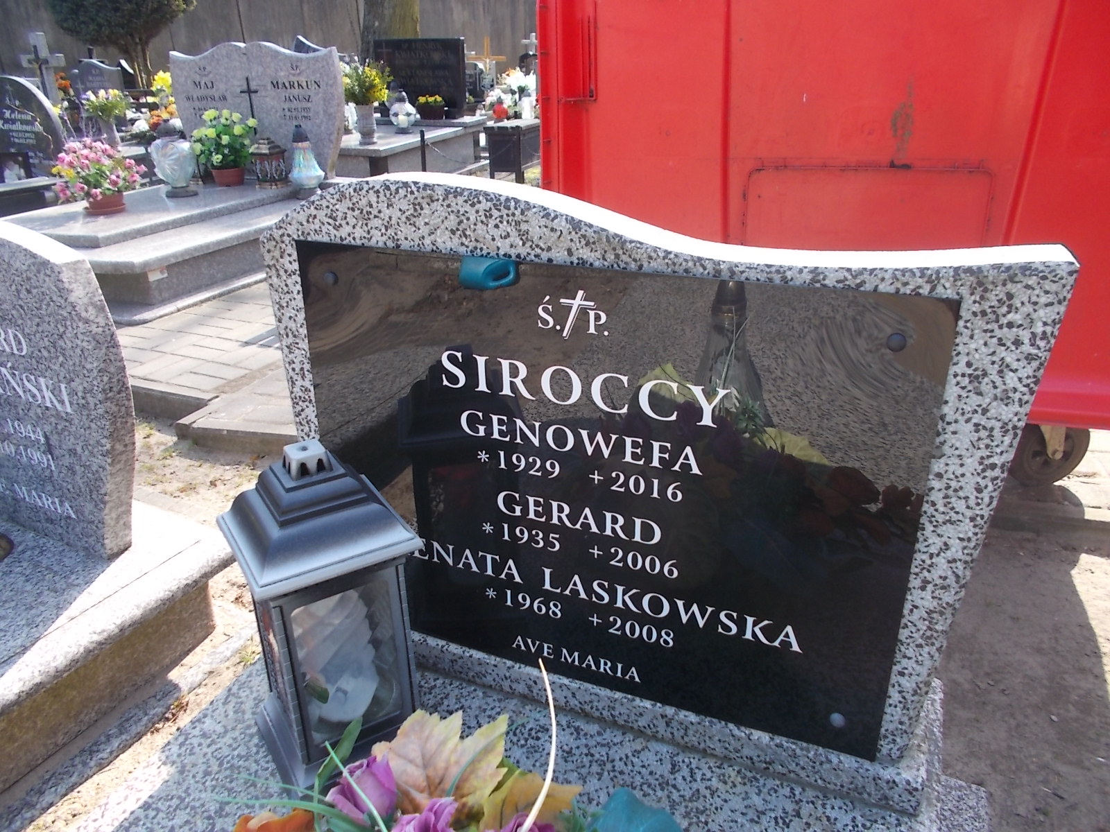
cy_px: 416
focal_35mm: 26
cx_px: 555
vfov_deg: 53.1
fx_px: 834
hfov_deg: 67.3
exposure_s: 1/200
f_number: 3.2
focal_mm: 4.6
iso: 80
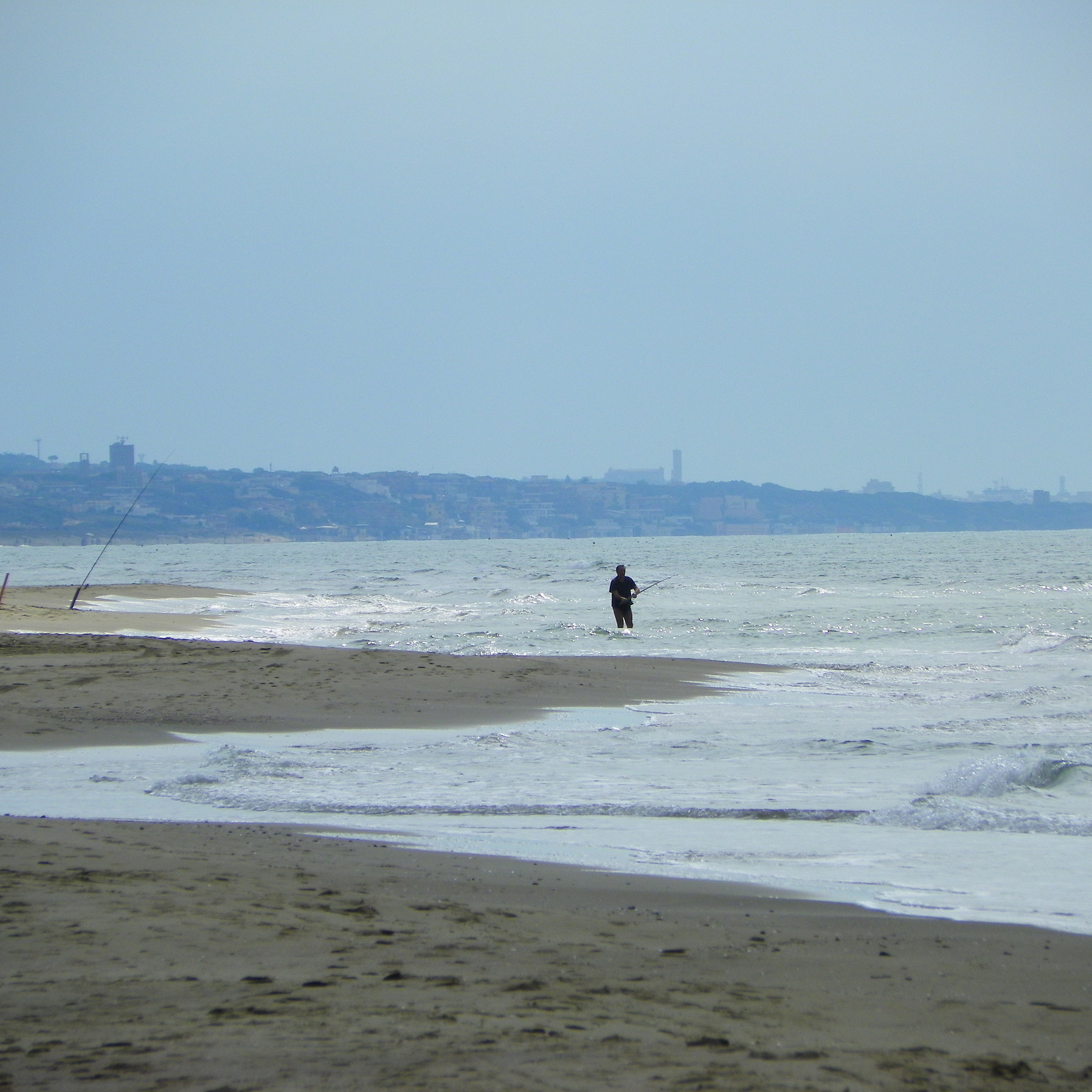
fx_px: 17917
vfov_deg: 3.5
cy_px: 546
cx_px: 559
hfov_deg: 3.5
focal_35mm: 502
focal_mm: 75.7
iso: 64
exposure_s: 1/640
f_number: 5.6
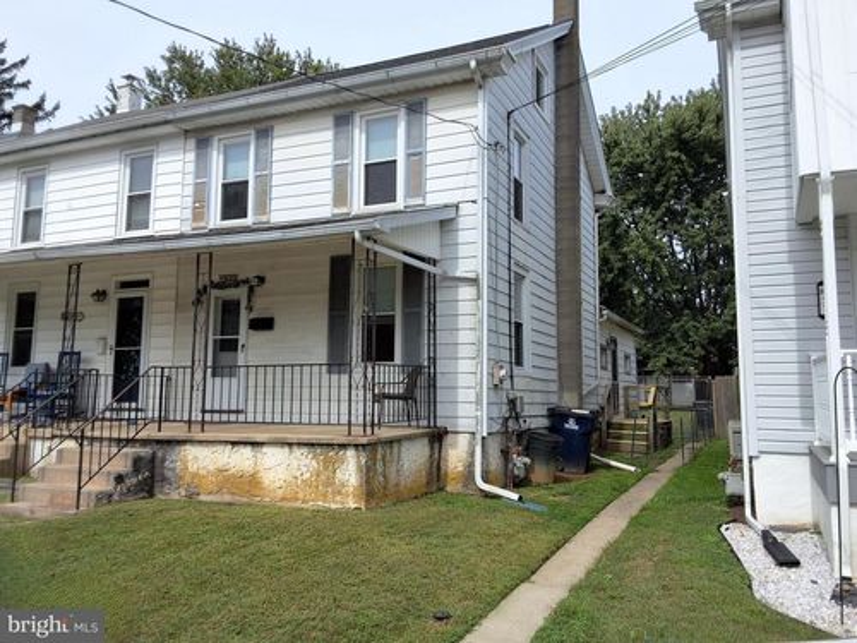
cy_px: 322
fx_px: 693
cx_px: 428
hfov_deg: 63.4
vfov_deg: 49.7
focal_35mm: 28
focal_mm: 2.91
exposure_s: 1/1698
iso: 32
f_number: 1.9
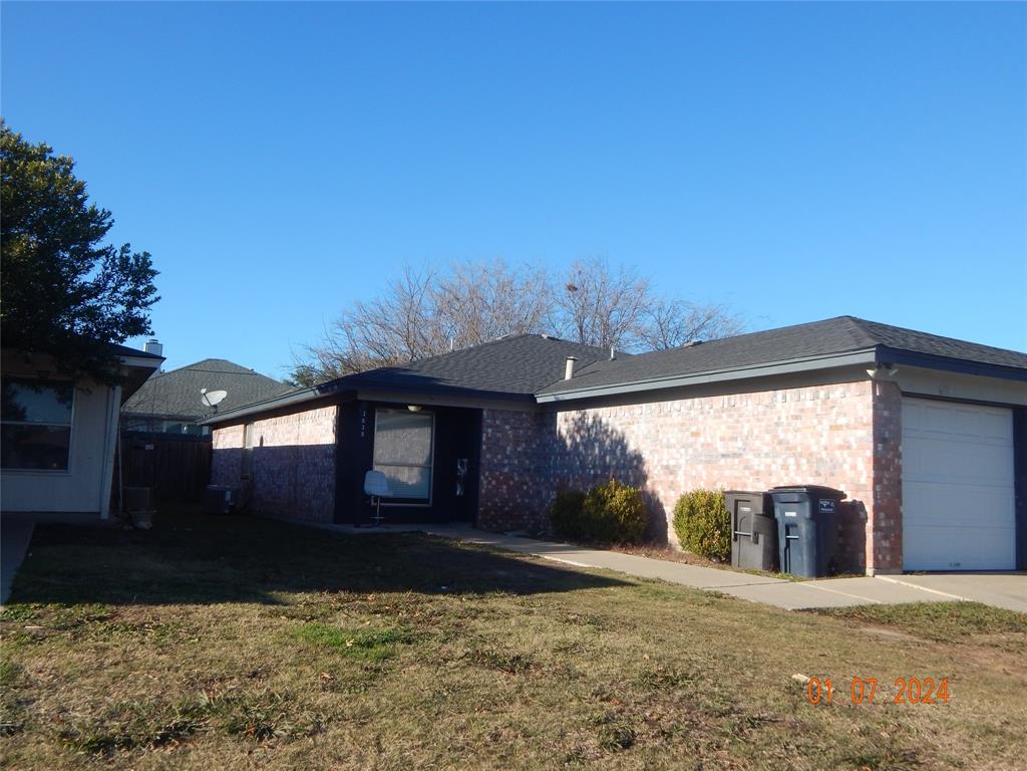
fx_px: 920
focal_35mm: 31
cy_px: 386
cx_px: 514
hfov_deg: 58.4
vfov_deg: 45.4
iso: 125
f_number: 3.2
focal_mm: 5.6
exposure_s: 1/1000
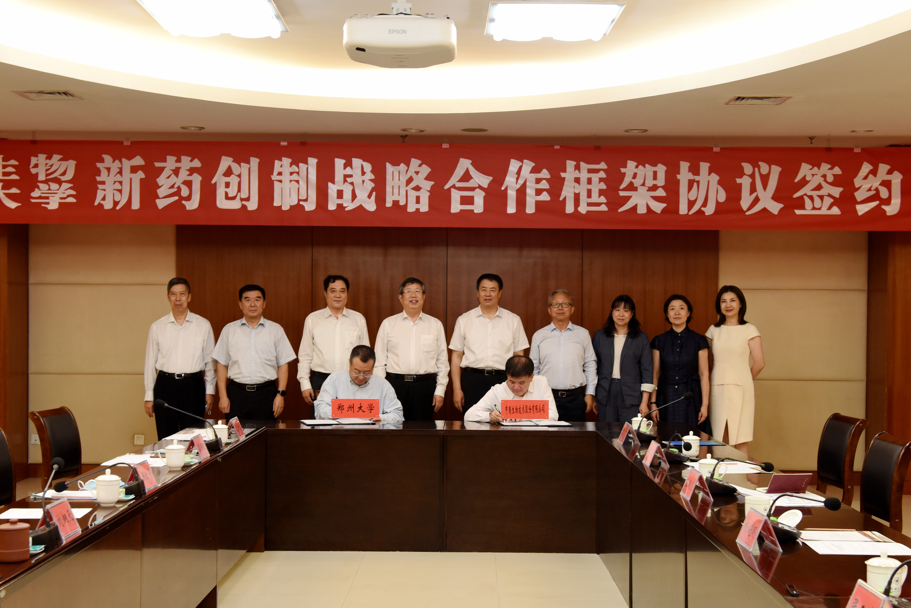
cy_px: 304
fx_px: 1012
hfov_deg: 48.5
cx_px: 456
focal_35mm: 40
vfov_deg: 33.4
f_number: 5.6
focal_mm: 40
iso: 1000
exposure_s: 1/50
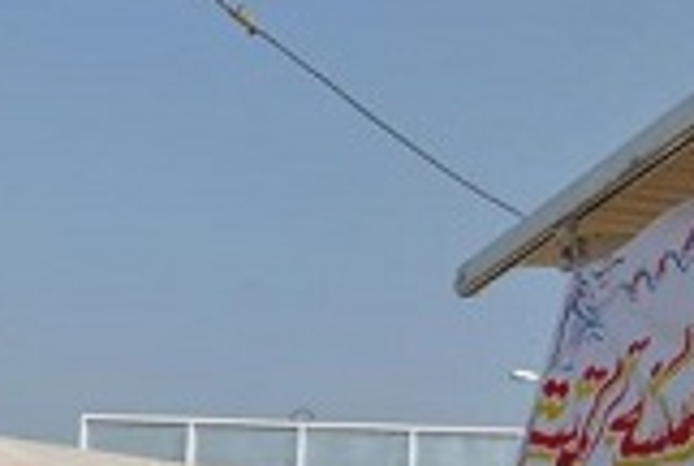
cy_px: 682
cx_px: -32
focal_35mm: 135
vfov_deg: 9.9
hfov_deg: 14.9
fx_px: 2607
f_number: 8
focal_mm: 26
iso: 100
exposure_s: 1/250
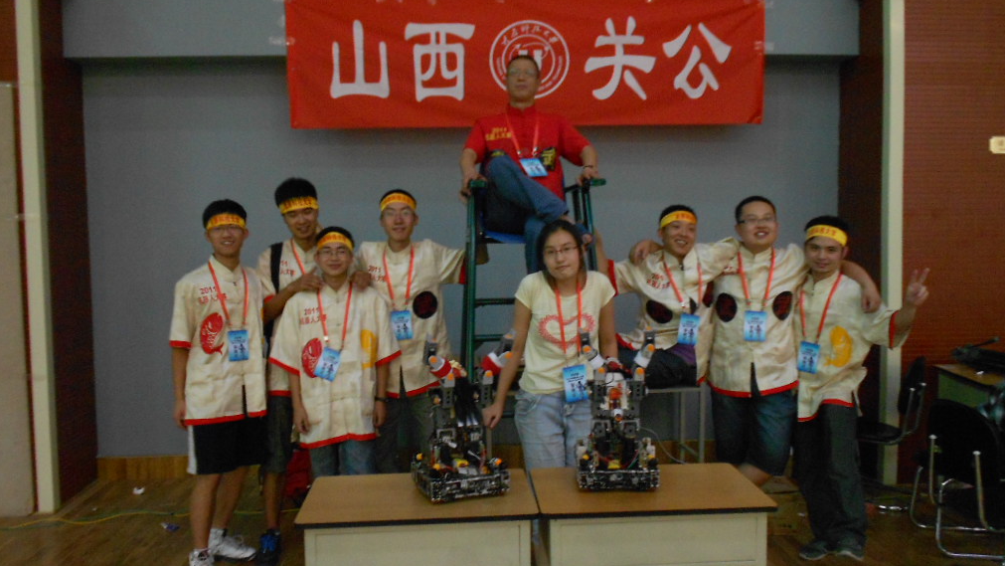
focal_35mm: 32
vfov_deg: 36.7
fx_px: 853
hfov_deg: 61.0
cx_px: 503
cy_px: 298
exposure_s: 1/15
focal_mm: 5.1
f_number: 3.4
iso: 400
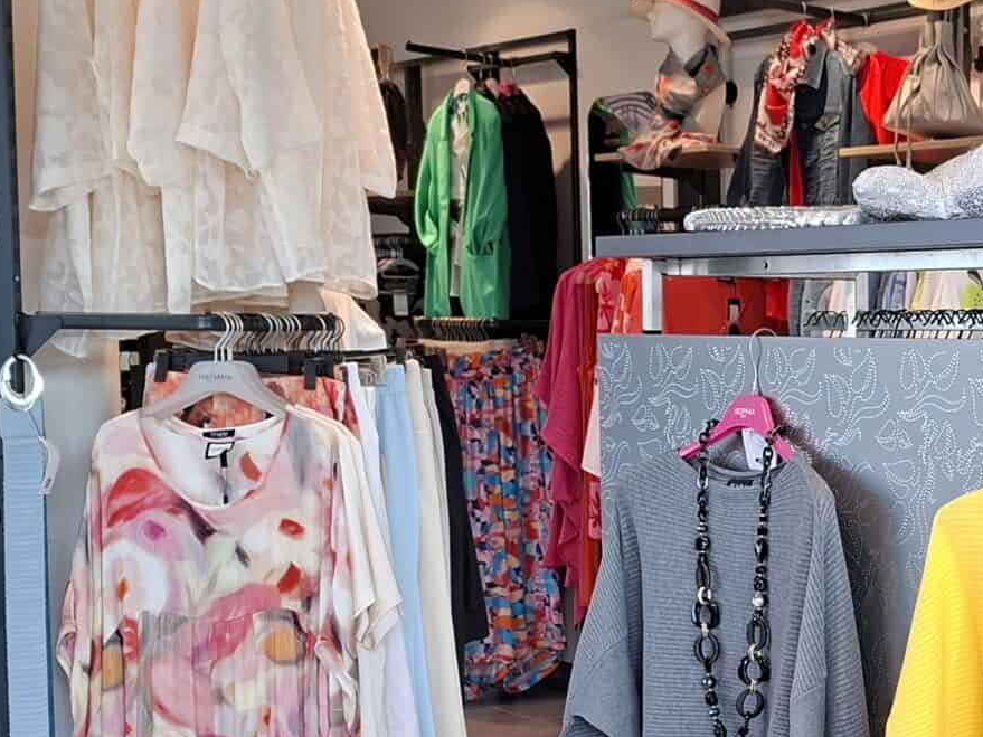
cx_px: 995
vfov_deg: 21.8
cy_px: 526
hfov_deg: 27.2
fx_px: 1902
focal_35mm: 67
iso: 64
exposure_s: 1/100
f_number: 1.8
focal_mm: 5.54
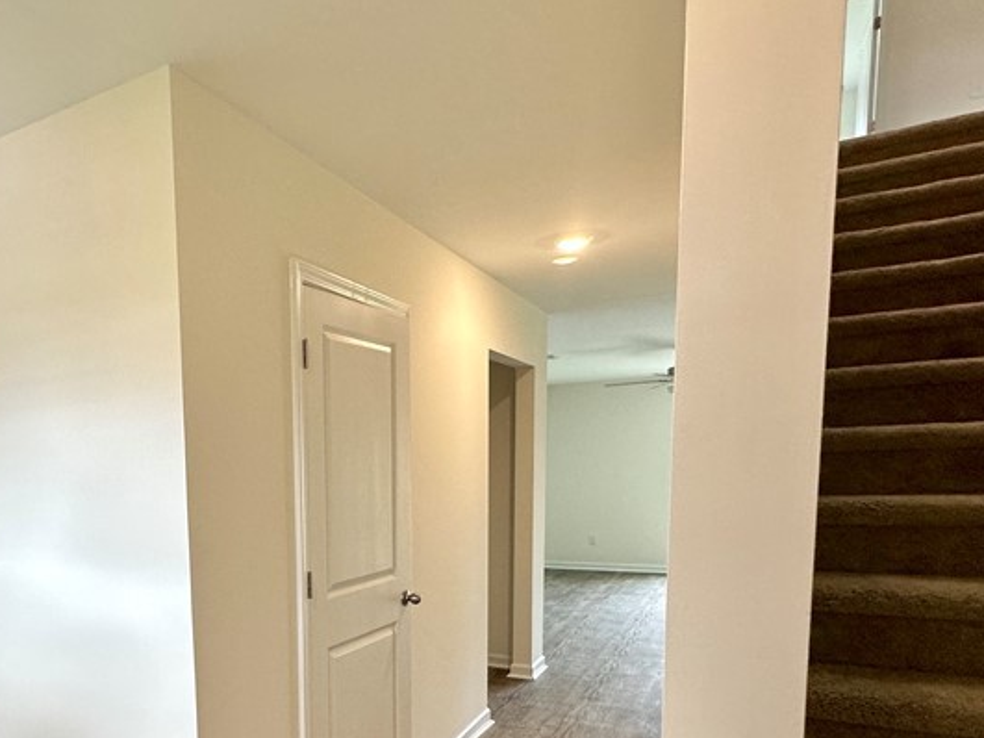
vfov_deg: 49.2
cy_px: 560
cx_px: 243
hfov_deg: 61.6
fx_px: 767
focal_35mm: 27
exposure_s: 1/120
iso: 160
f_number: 2.2
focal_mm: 2.22
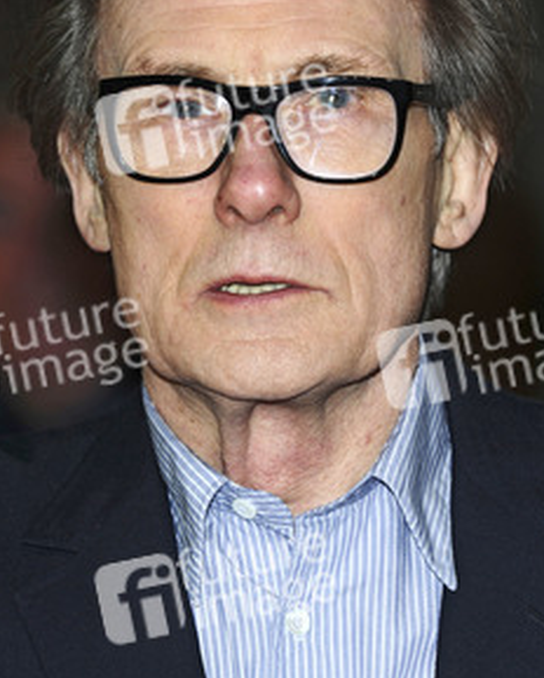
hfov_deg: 5.1
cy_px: 237
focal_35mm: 302
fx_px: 6058
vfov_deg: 6.4
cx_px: 285
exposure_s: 1/200
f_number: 4.5
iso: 320
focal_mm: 155
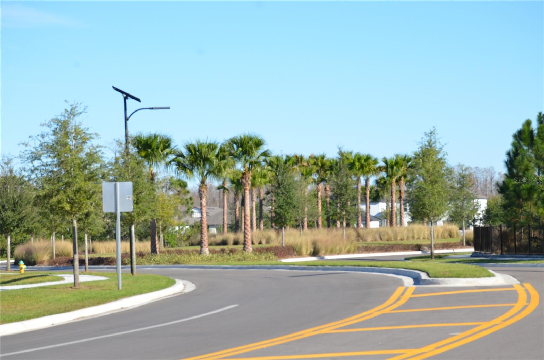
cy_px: 180
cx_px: 272
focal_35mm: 112
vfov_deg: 12.1
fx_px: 1696
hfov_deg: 18.2
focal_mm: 75
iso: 400
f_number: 11
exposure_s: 1/500
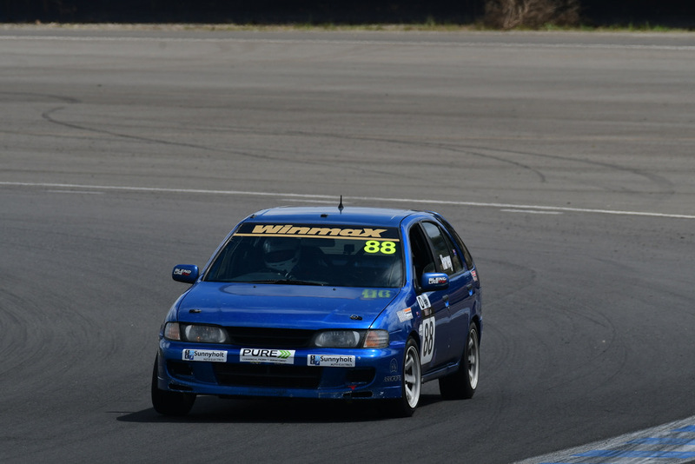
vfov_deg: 2.0
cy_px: 232
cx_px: 348
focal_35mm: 690
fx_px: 13325
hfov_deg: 3.0
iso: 200
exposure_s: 1/640
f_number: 10
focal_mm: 460
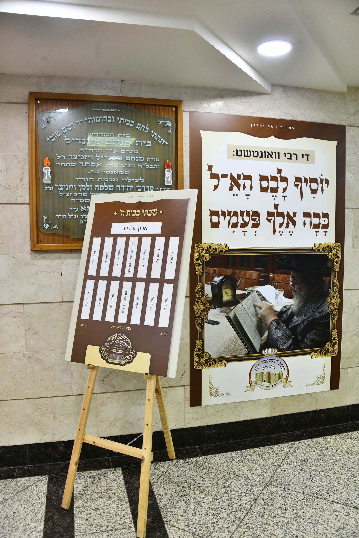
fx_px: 419
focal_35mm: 28
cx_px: 180
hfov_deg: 46.4
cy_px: 269
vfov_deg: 65.5
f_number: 5.6
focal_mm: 28
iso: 800
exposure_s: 1/100
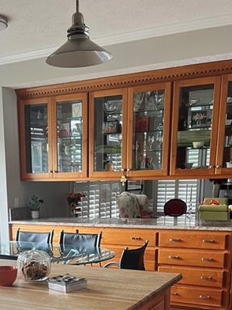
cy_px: 285
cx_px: 41
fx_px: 456
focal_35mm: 51
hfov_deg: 27.9
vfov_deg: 35.1
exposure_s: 1/95
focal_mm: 5.1
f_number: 1.6
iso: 125
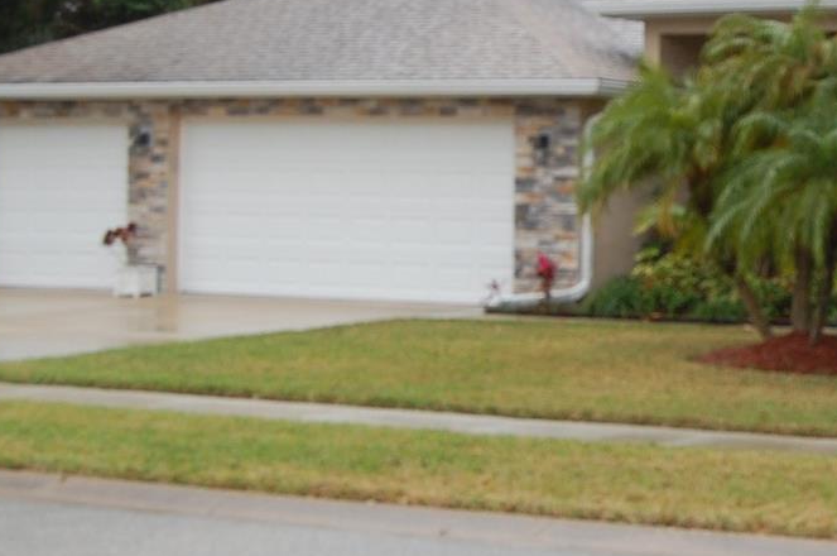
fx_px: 2182
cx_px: 834
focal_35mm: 94
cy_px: 190
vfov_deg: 14.5
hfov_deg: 21.0
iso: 320
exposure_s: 1/125
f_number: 5.6
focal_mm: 26
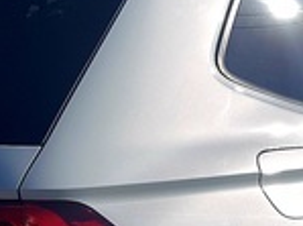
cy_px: 287
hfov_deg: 13.8
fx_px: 1222
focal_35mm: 140
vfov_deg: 10.3
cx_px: 338
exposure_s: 1/5000
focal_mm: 4.32
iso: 50
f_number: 1.7
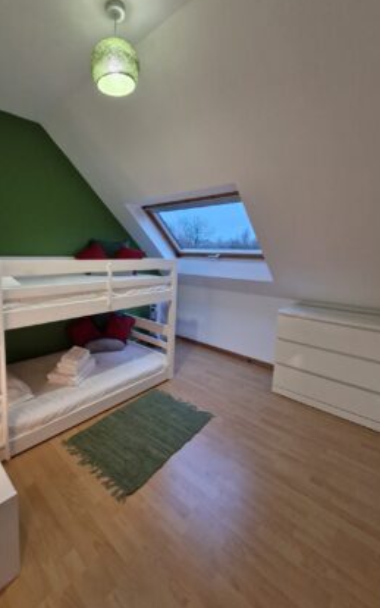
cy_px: 286
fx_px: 248
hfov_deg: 74.0
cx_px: 151
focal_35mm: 15
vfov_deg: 101.3
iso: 320
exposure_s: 1/33
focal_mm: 1.74
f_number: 2.2
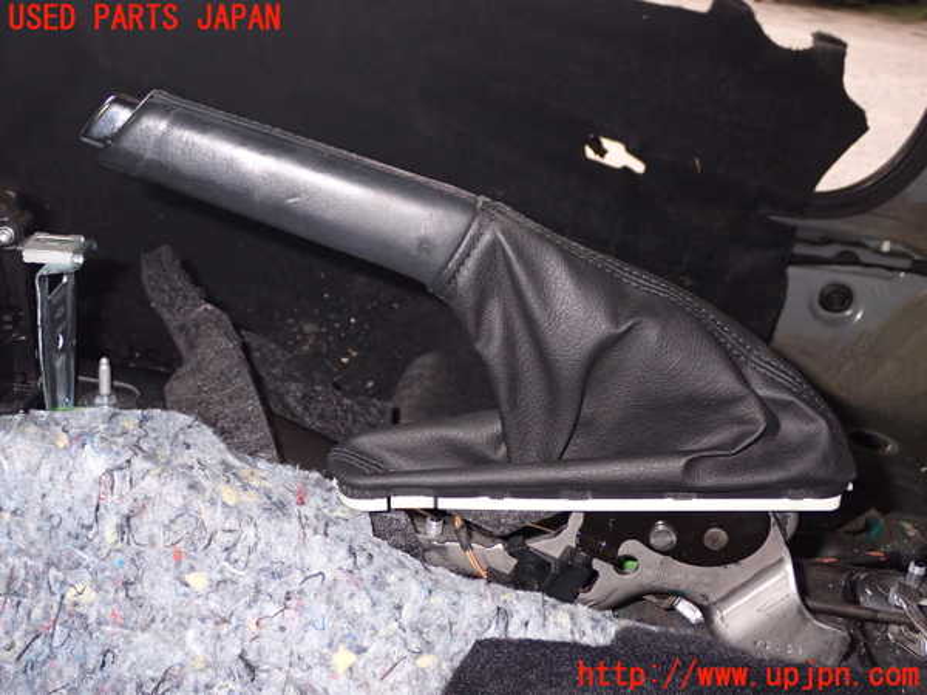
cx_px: 464
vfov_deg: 30.9
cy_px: 348
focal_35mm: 47
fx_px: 1259
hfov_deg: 40.4
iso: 400
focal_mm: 8.4
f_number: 3.1
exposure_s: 1/50
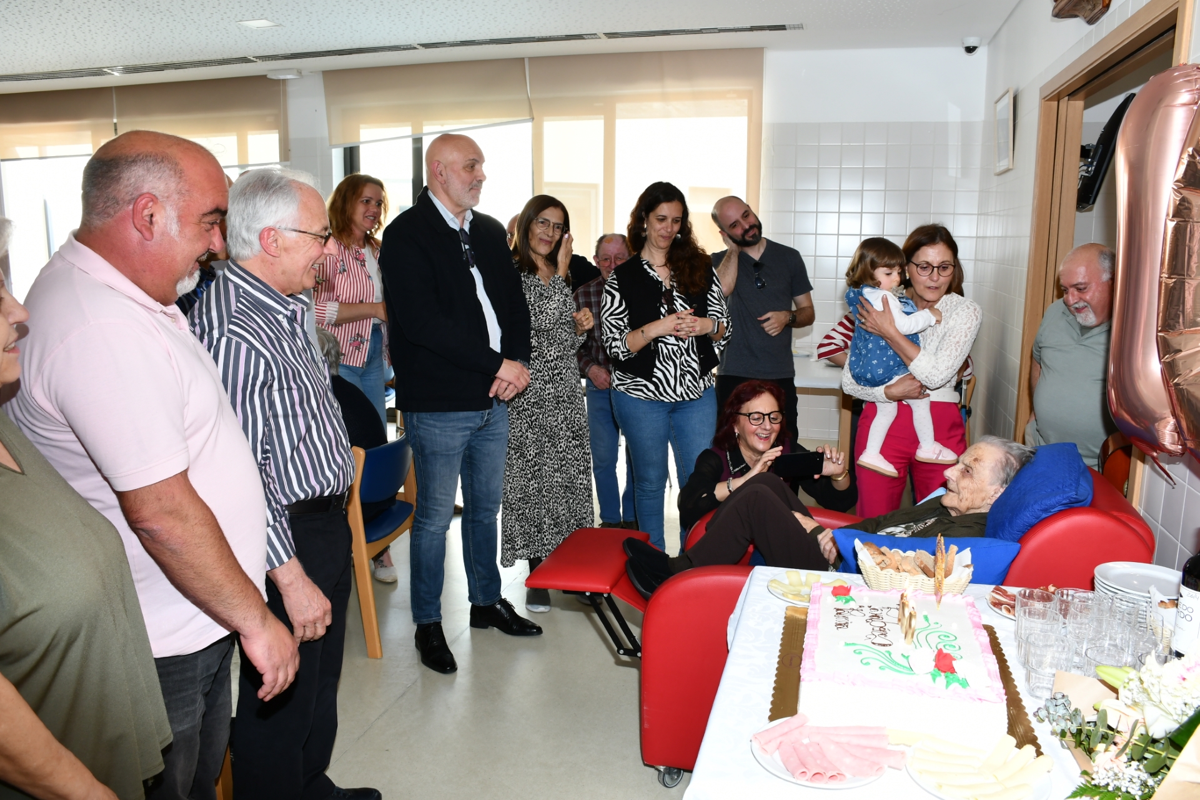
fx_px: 900
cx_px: 600
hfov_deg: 67.4
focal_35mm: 27
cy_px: 400
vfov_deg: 47.9
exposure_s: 1/60
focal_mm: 18
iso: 320
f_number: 6.3
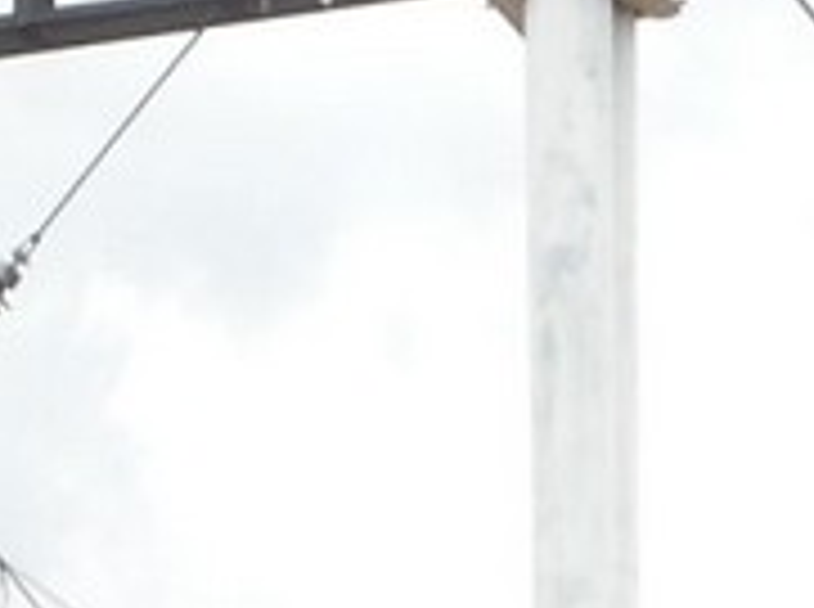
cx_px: -1016
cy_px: 2396
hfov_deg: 6.2
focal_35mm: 311
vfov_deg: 4.4
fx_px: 7299
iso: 80
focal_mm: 6.9
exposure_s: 1/50
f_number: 4.5
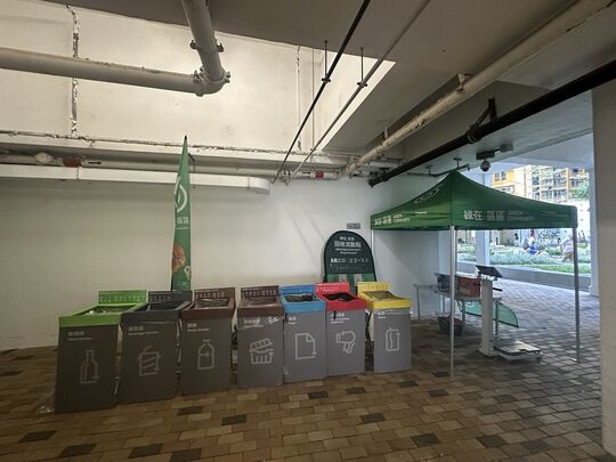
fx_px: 249
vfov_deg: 85.7
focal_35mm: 14
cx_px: 308
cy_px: 231
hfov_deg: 102.1
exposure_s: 1/50
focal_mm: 2.22
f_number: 2.2
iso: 500
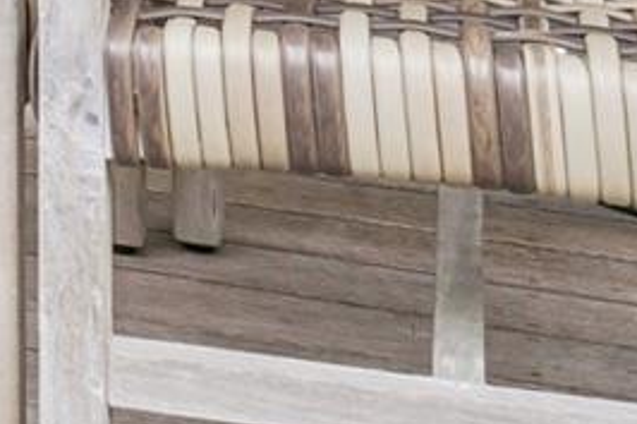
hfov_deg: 11.5
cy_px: -610
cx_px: -771
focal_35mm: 154
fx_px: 2723
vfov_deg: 8.2
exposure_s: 1/20
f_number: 10
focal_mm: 20
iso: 200
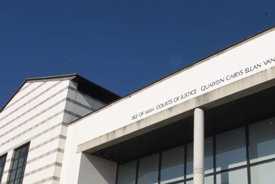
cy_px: 152
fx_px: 329
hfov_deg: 43.2
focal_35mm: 43
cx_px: 222
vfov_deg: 30.3
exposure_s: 1/250
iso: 400
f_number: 14
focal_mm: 20
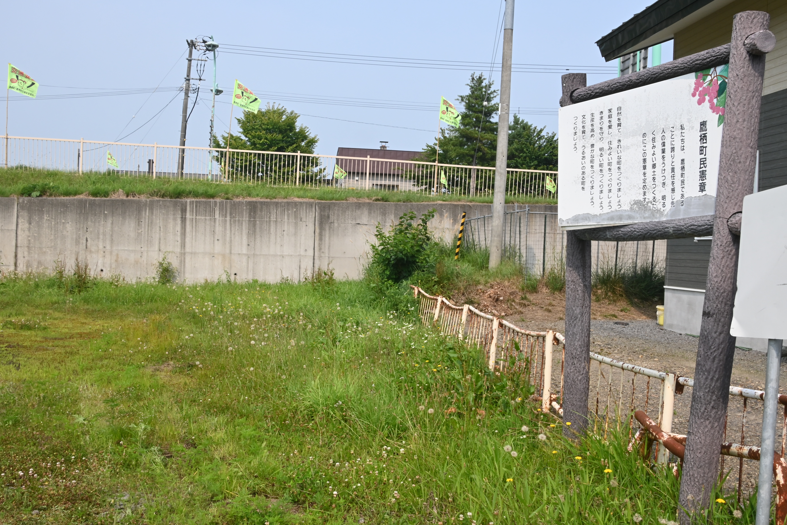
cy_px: 262
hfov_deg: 53.1
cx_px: 394
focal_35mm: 36
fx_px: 787
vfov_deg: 36.9
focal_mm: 24
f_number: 25
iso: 400
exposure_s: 1/100
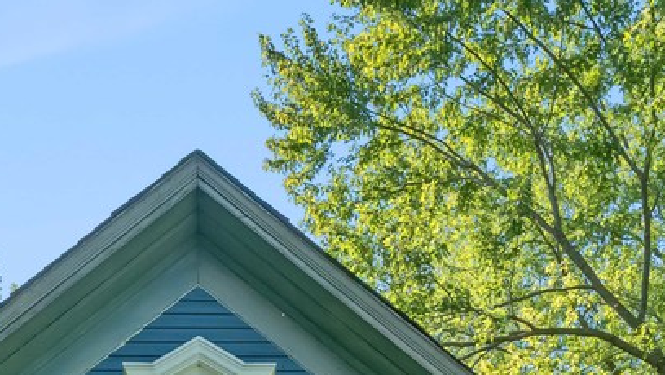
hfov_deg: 37.1
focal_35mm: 54
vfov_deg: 16.0
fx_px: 953
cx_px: 128
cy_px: 796
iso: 250
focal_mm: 13
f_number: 8
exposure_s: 1/80
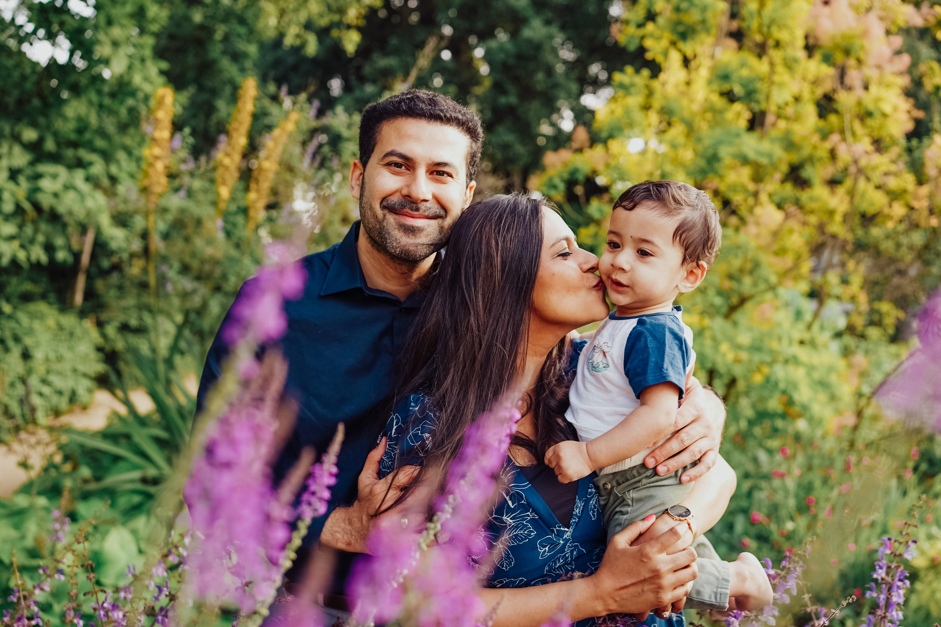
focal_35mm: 35
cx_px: 470
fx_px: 915
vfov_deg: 37.9
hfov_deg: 54.4
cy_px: 314
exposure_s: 1/80
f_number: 2.5
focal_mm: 35
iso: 50
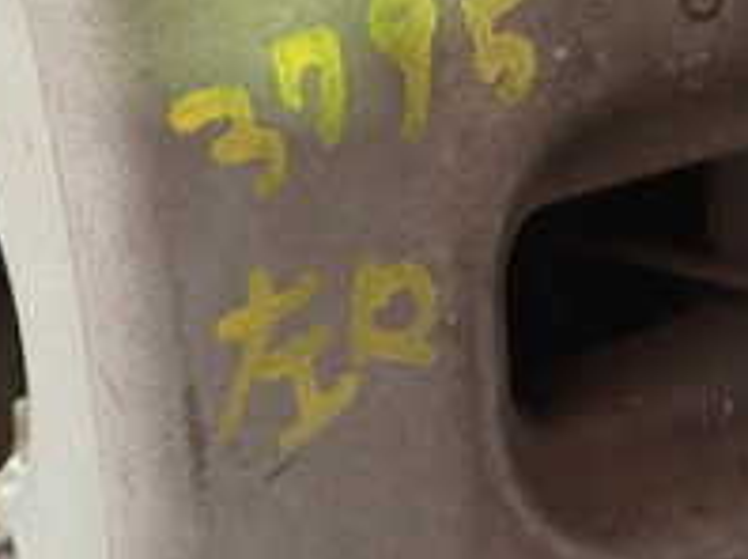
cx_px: 416
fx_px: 1964
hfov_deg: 21.6
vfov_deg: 16.1
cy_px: 147
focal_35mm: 91
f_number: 2.3
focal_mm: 5.4
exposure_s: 1/25
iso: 800
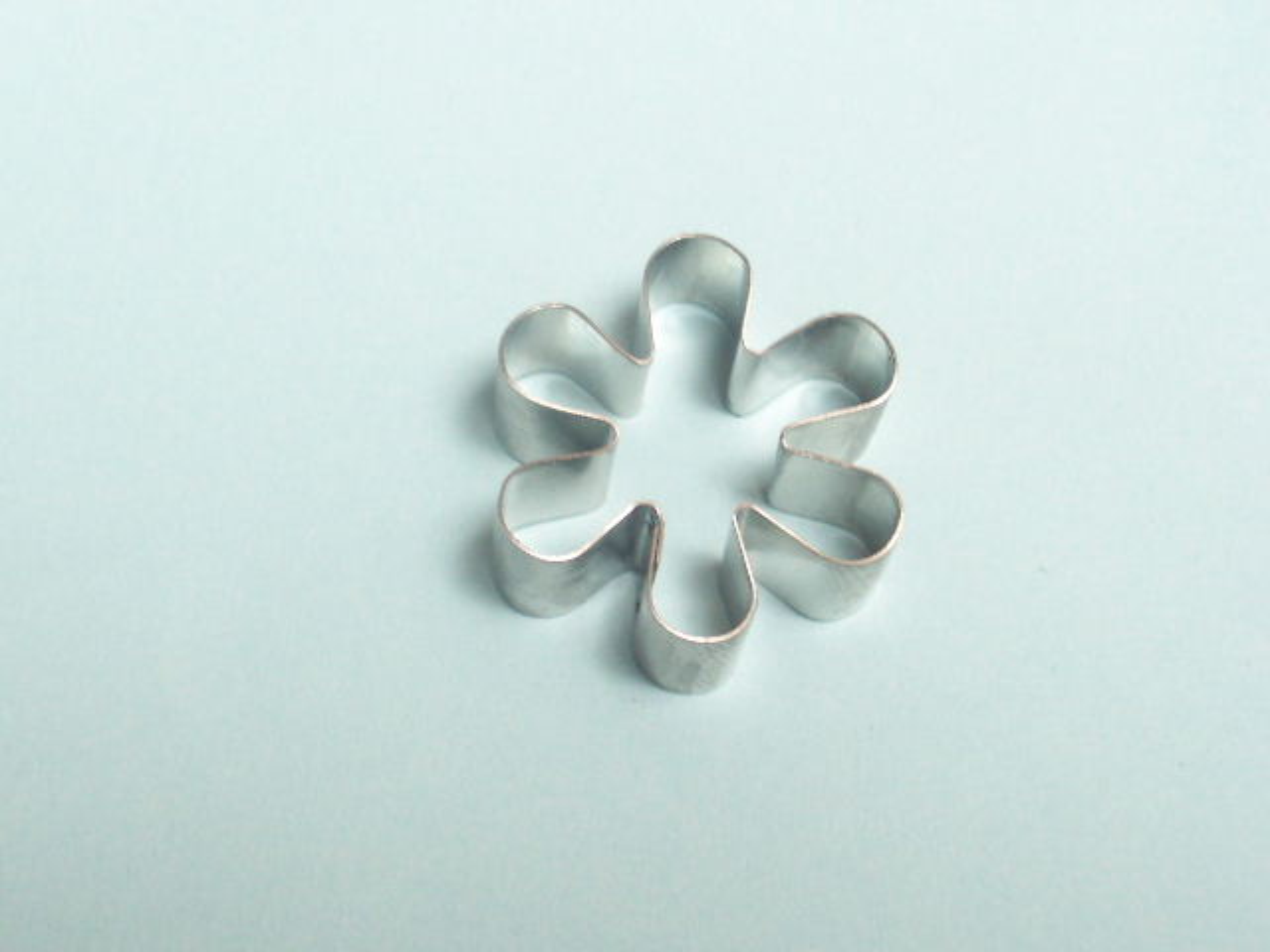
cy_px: 476
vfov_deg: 19.1
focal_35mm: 77
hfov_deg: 25.3
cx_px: 635
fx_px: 2825
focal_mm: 12.3
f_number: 4
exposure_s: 1/15
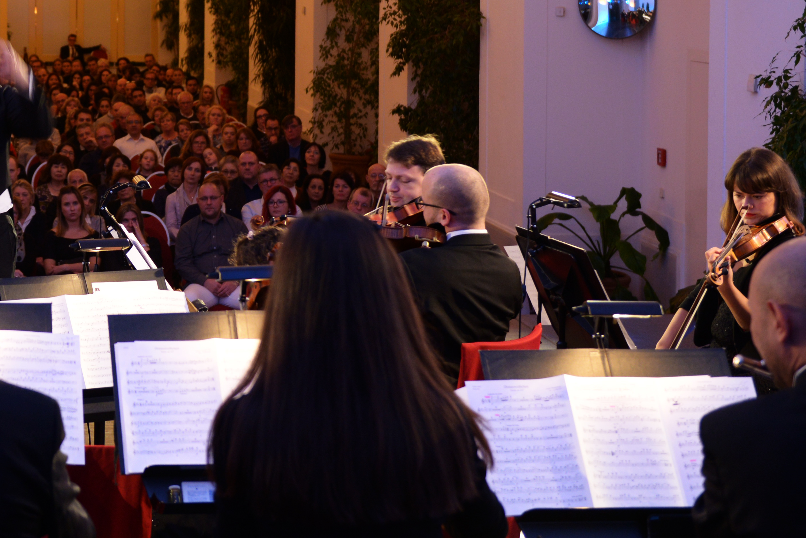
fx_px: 2060
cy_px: 18
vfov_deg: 14.7
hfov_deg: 21.3
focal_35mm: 92
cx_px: -15
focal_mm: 35
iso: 640
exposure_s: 1/60
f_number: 3.2
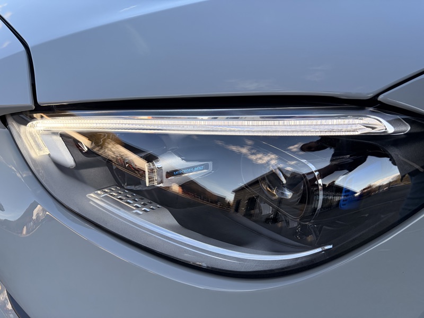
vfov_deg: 53.1
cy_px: 159
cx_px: 212
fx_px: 318
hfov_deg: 67.3
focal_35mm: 26
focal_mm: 5.96
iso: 64
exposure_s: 1/764
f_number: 1.6
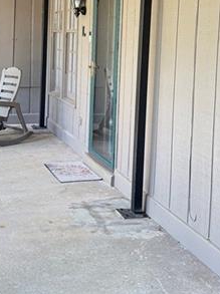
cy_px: 72
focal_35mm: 63
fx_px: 535
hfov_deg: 23.2
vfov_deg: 30.2
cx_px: 81
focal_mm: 6.76
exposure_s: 1/80
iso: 200
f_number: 1.78
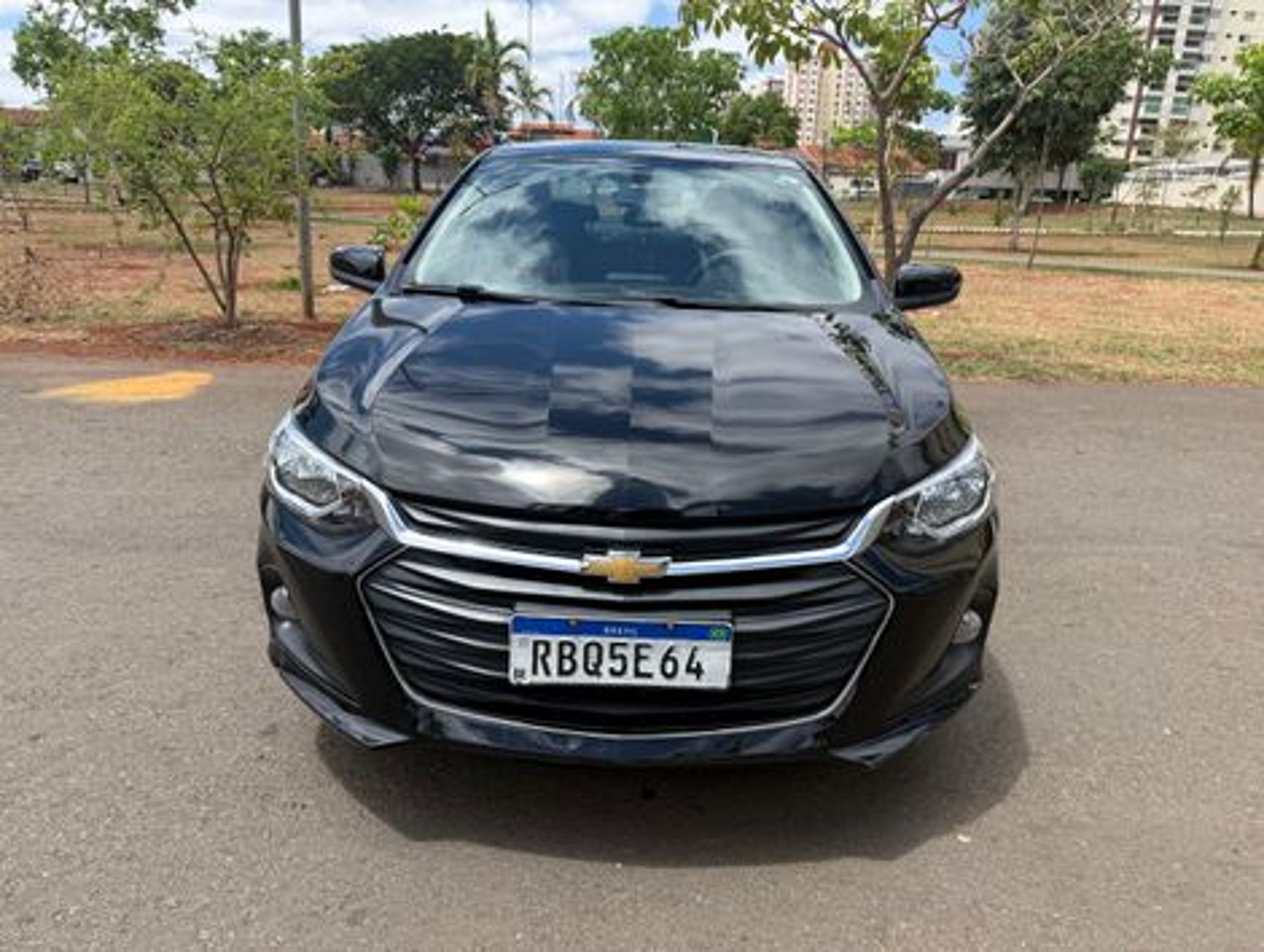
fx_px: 878
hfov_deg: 71.5
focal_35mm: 24
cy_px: 476
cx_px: 632
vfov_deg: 56.9
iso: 100
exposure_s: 1/3953
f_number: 1.78
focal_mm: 6.76
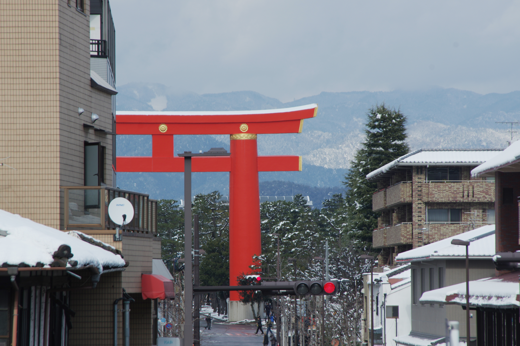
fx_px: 3897
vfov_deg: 5.1
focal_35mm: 270
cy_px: 173
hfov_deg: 7.6
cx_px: 260
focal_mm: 180
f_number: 10
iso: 100
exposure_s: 1/160
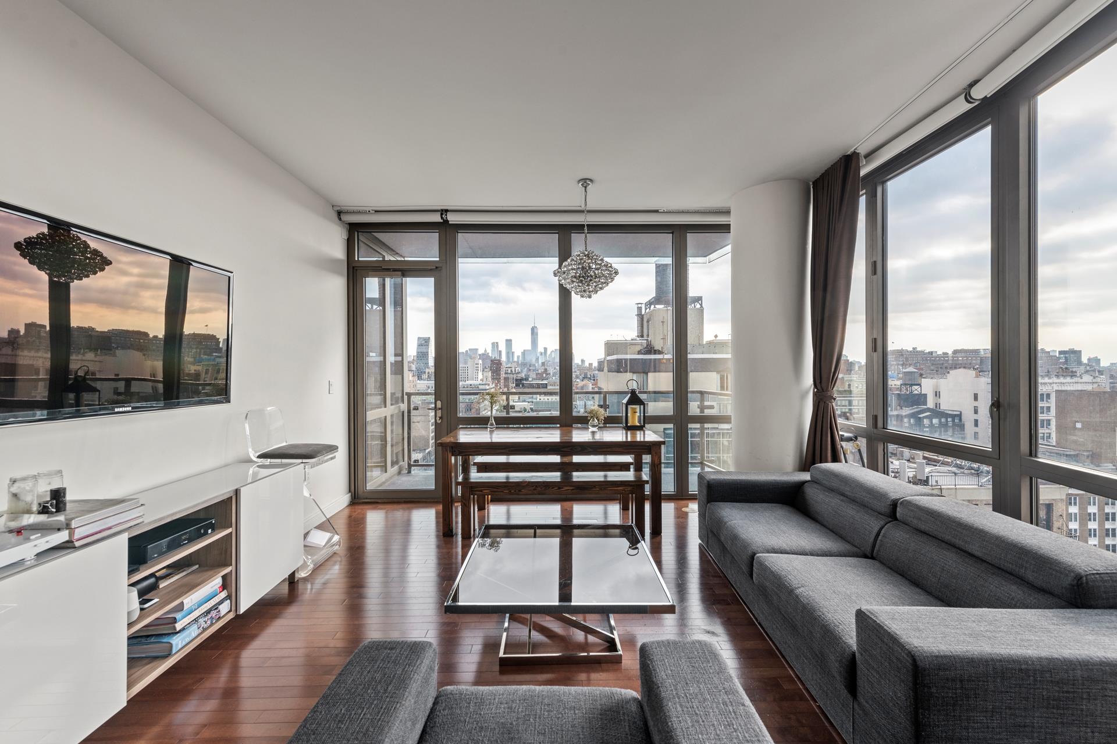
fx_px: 434
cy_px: 372
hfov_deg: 104.3
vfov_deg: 81.2
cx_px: 558
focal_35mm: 14
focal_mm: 14
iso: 200
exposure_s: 1/13
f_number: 9
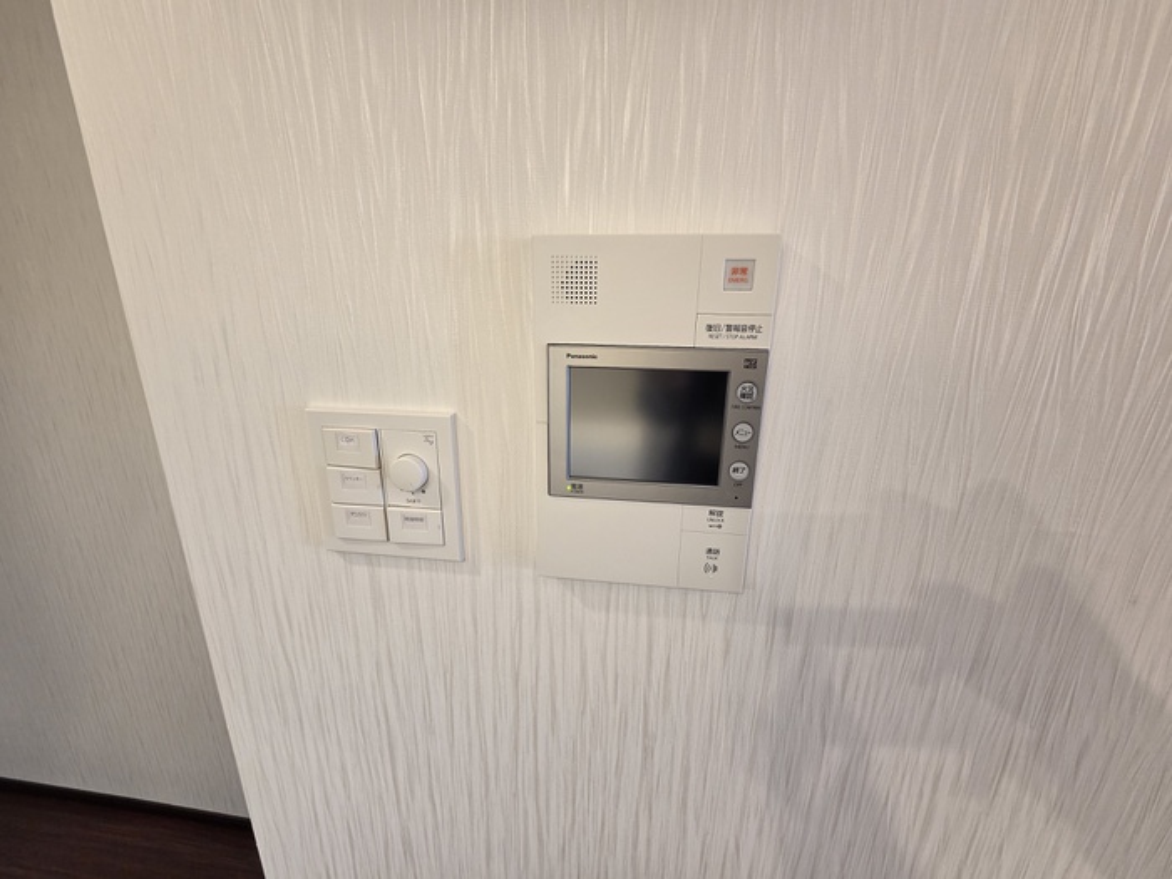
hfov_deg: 106.2
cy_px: 440
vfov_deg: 89.9
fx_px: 440
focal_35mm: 13
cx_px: 586
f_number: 2.2
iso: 200
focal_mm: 2.2
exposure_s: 1/120
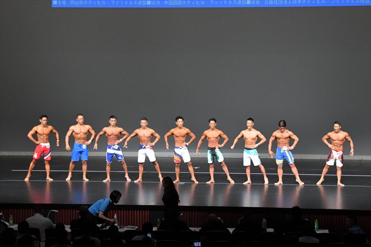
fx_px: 1082
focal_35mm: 105
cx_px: 186
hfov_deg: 19.5
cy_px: 124
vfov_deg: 13.0
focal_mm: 70
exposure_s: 1/400
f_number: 5.6
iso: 5000
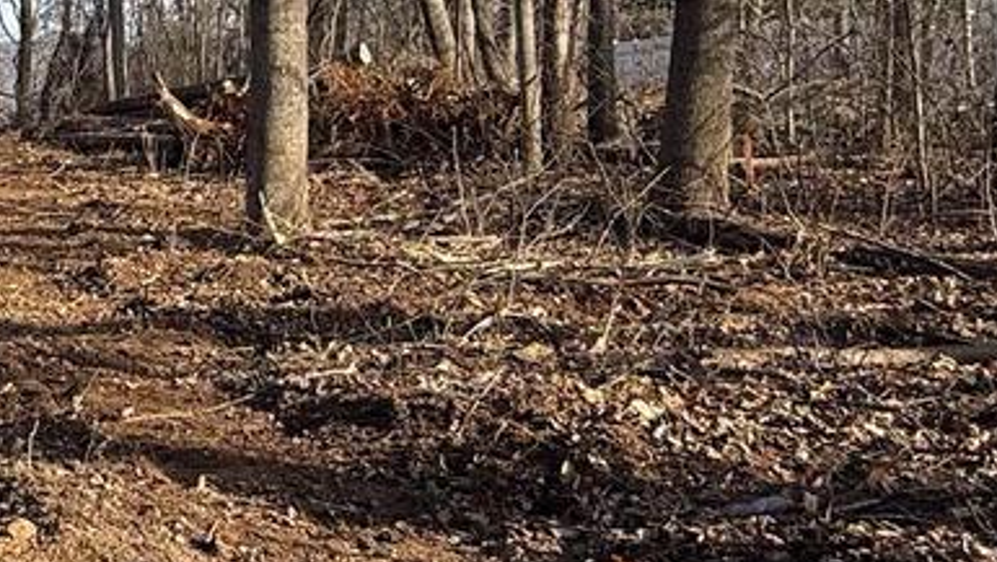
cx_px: -148
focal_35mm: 57
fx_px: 1508
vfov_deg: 20.9
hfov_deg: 31.6
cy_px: 109
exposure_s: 1/574
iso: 50
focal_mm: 2.22
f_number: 2.2
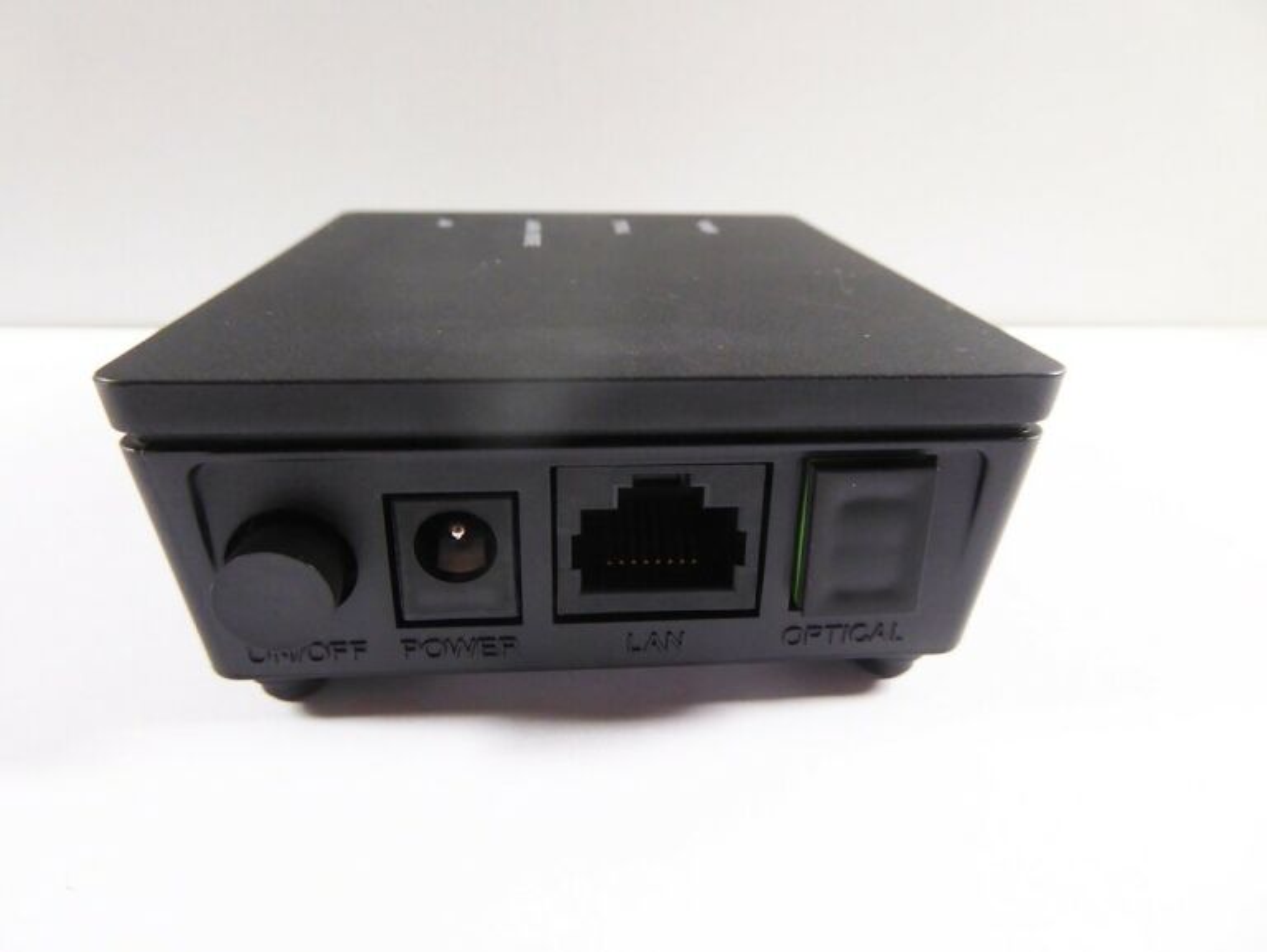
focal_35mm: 25
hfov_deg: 69.4
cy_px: 476
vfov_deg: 54.9
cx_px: 634
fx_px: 916
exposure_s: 1/60
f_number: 3.3
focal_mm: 4.3
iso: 320
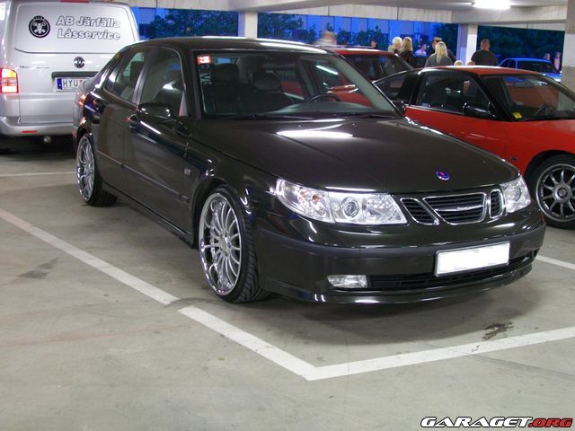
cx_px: 288
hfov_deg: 42.1
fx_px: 747
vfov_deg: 32.2
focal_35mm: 45
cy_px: 216
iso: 80
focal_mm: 7.6
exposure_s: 1/2.5
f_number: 3
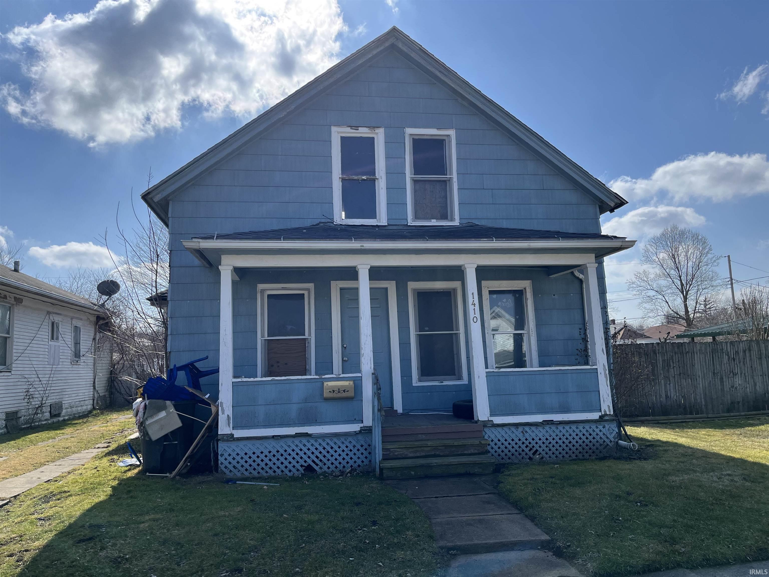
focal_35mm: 26
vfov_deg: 53.1
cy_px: 288
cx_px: 384
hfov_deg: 67.3
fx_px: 578
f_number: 1.6
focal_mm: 5.1
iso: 50
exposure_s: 1/4651
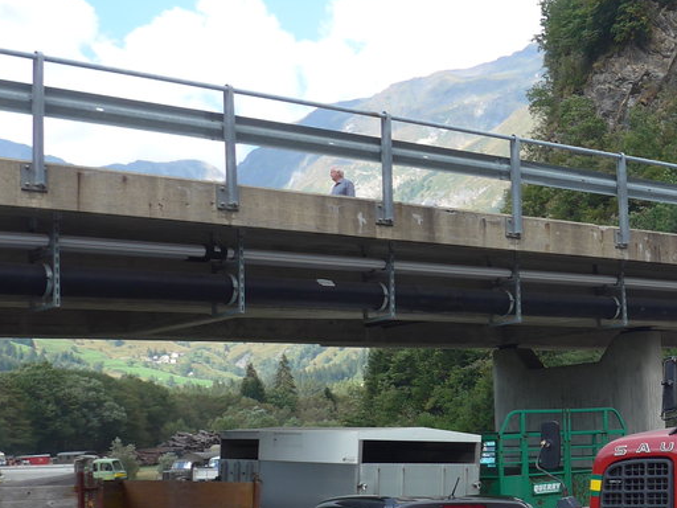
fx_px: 1330
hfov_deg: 26.0
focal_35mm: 68
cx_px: 772
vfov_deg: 21.5
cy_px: 348
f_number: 2.8
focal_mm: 6
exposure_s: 1/500
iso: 80
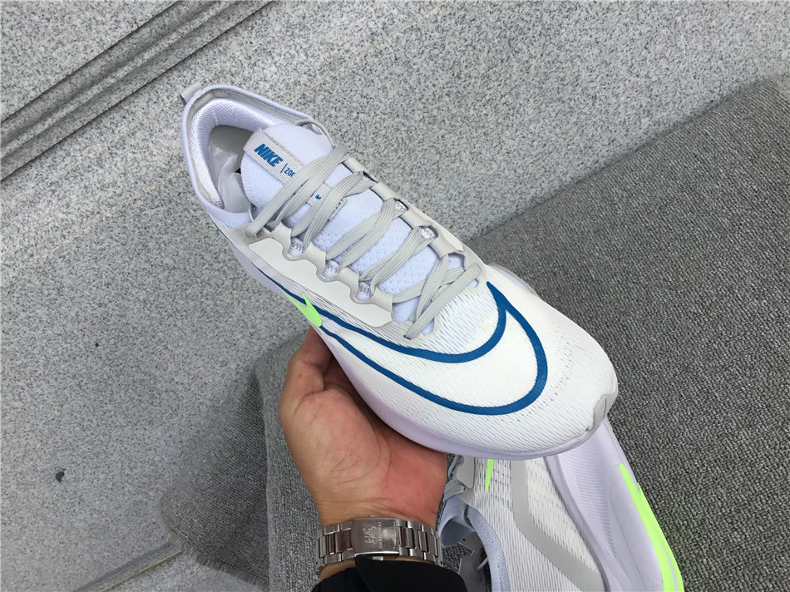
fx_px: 707
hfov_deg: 58.4
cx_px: 395
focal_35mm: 31
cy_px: 296
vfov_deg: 45.4
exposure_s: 1/806
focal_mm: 3.3
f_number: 2.4
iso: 25
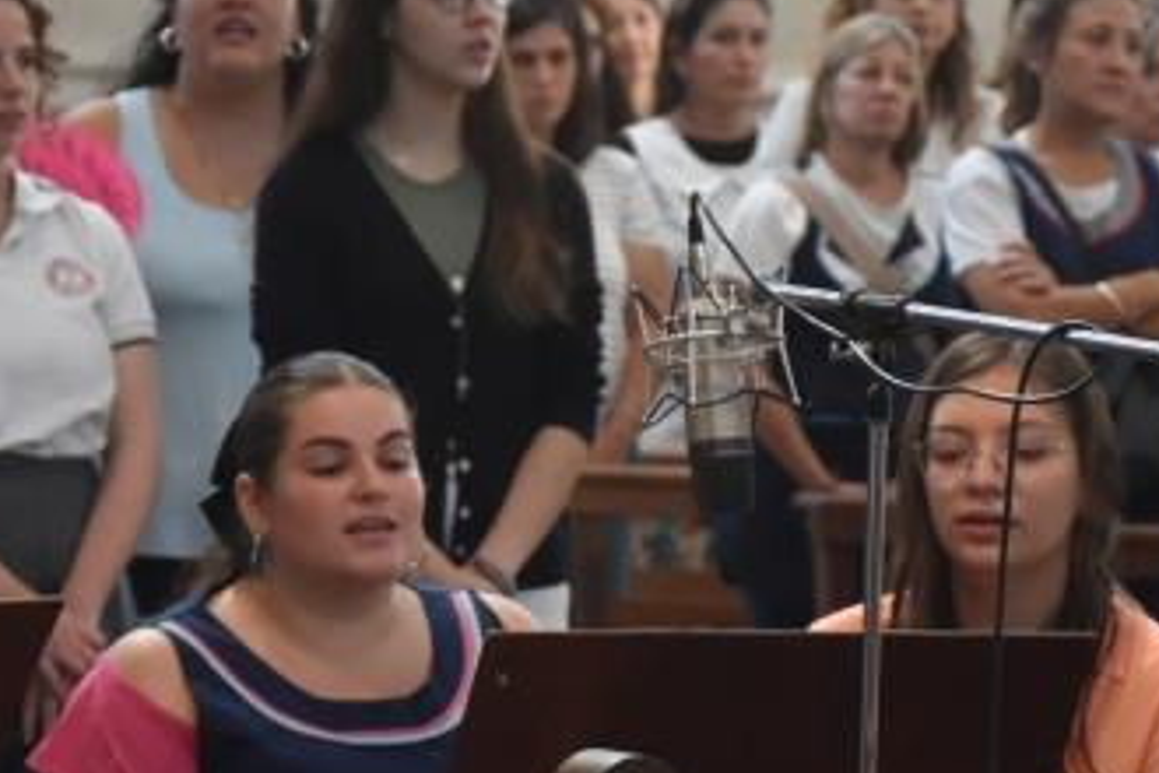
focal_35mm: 419
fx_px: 13488
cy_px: 610
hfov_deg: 4.9
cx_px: 530
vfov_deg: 3.3
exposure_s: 1/50
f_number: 5.3
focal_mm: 90
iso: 1600
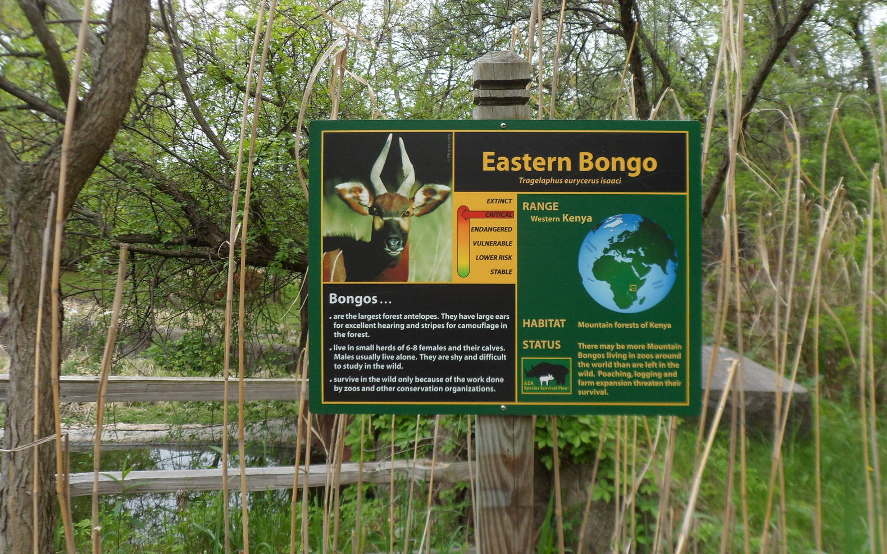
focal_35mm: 29
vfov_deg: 43.0
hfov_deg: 64.6
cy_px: 225
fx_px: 701
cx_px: 448
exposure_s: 1/180
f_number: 3.3
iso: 80
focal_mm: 4.9
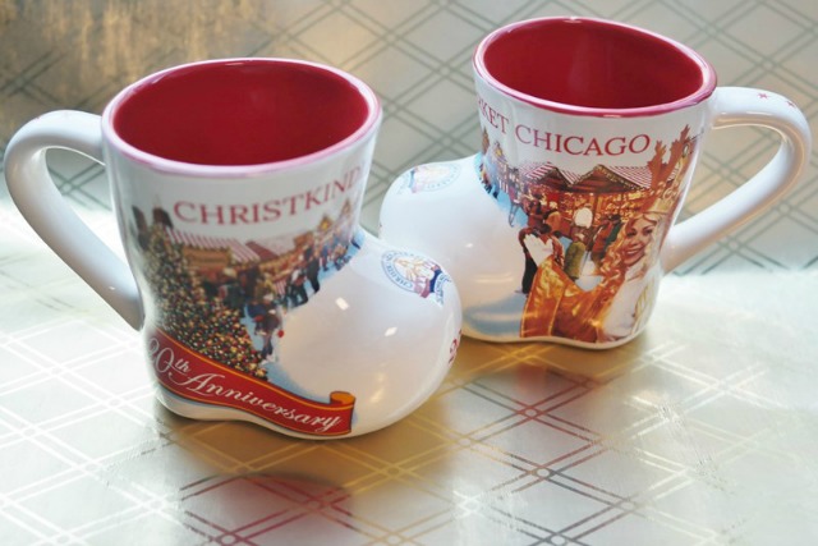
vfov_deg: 27.5
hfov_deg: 40.3
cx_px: 409
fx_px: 1114
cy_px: 273
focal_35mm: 49
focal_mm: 32
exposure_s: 1/60
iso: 200
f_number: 4.5
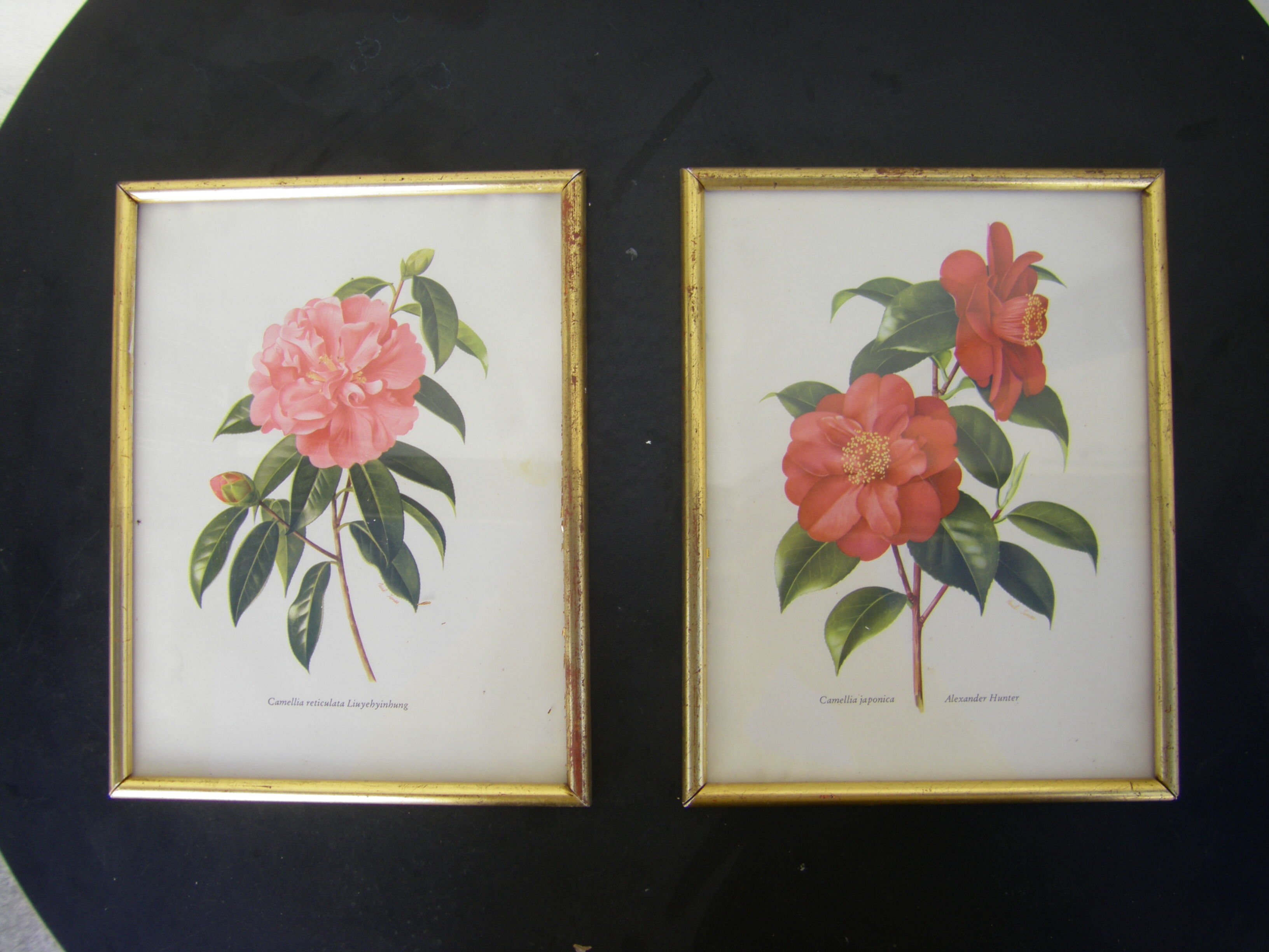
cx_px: 634
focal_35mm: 38
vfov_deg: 37.7
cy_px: 476
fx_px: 1393
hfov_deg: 49.0
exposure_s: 1/125
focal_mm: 6.3
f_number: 3.5
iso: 64
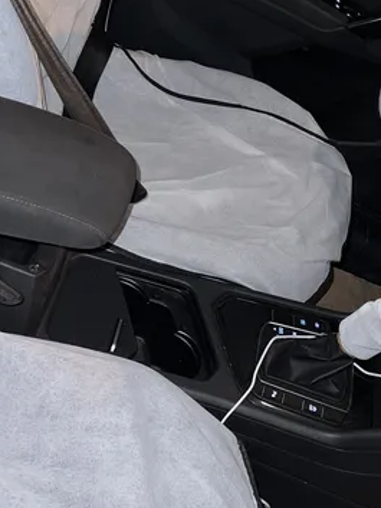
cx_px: 321
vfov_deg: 36.1
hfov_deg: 26.9
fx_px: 777
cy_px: 236
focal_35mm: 53
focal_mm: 5.7
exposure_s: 1/5
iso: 32
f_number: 1.5
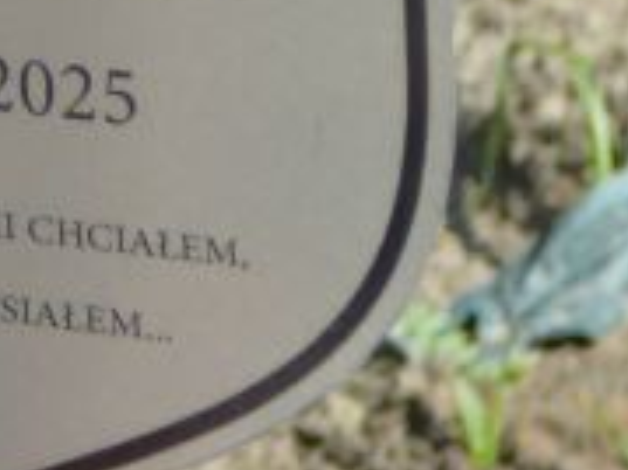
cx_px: -291
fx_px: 9591
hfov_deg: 3.7
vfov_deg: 2.8
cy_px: -224
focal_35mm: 529
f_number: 4
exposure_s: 1/400
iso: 80
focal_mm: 22
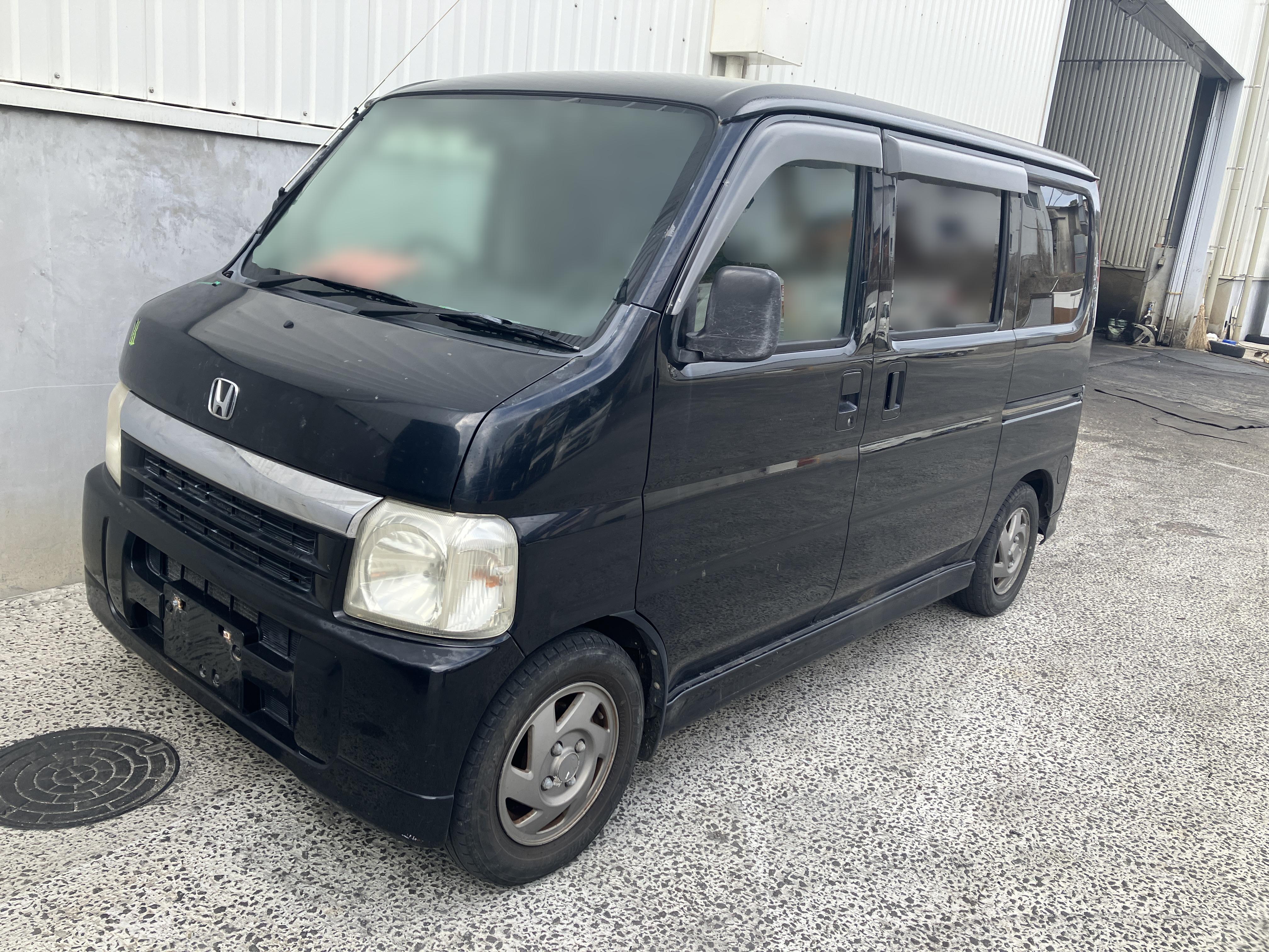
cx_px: 634
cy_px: 476
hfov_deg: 63.4
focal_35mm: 28
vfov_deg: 49.7
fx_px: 1026
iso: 32
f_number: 1.8
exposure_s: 1/389
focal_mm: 3.99
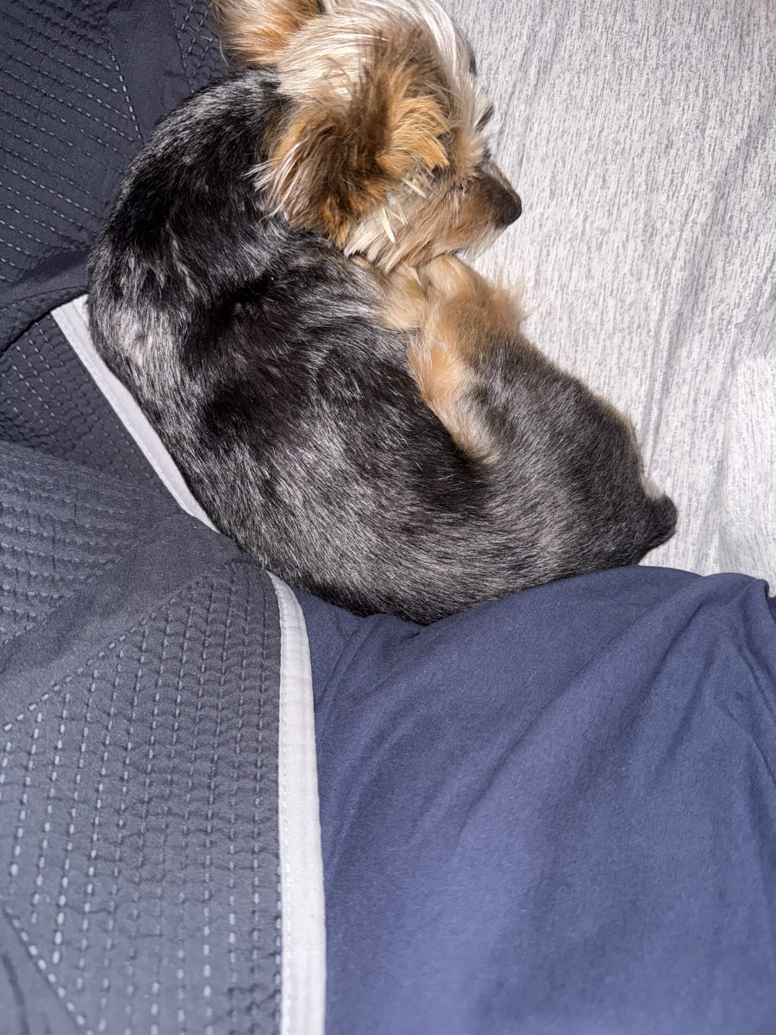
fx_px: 717
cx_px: 388
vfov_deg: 71.6
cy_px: 518
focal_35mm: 24
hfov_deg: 56.8
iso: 64
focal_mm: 6.76
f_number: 1.78
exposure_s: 1/4
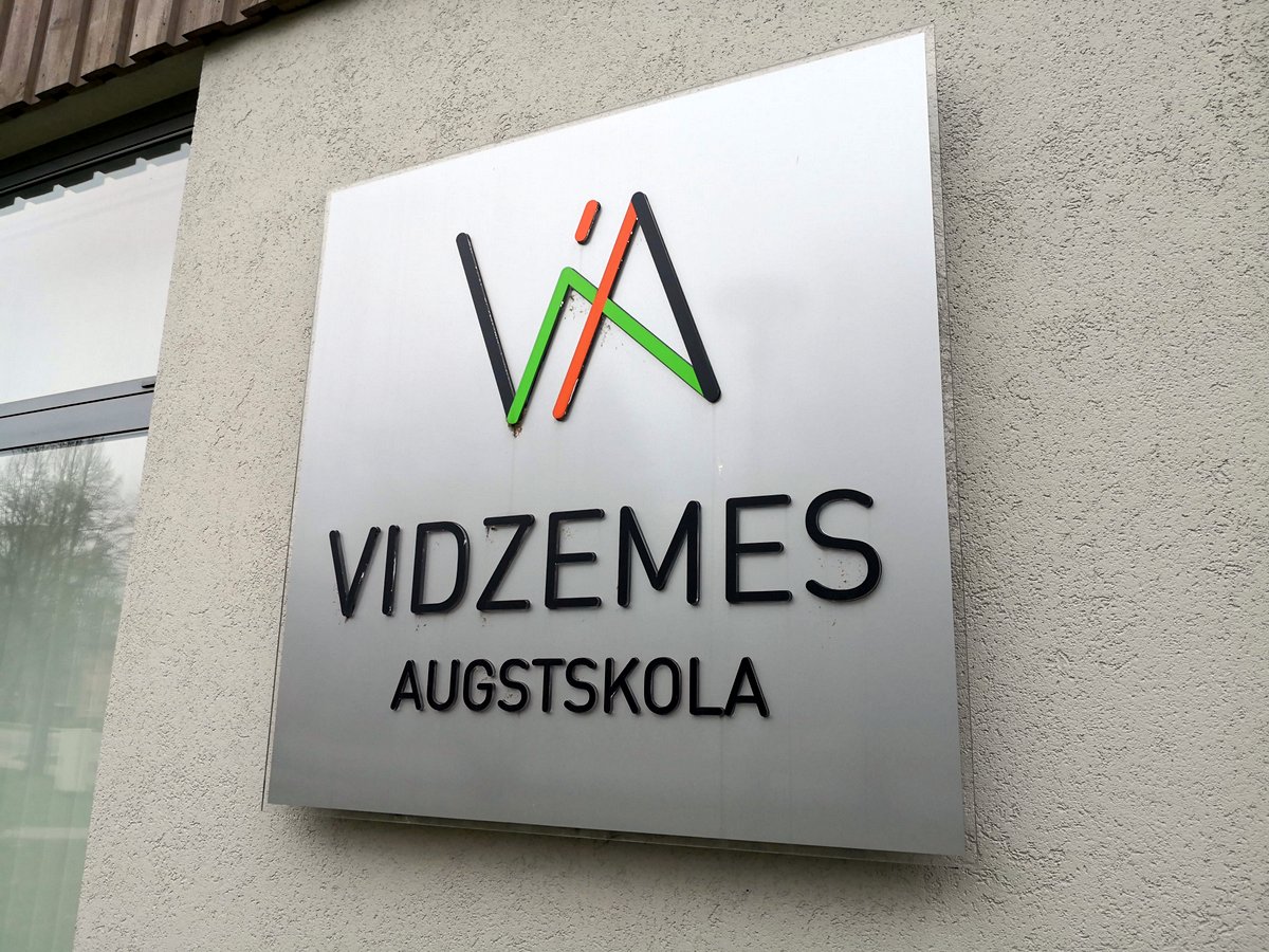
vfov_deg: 51.4
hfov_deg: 65.3
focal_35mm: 27
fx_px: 990
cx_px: 634
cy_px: 476
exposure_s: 1/1493
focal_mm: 3.95
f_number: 1.6
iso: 50
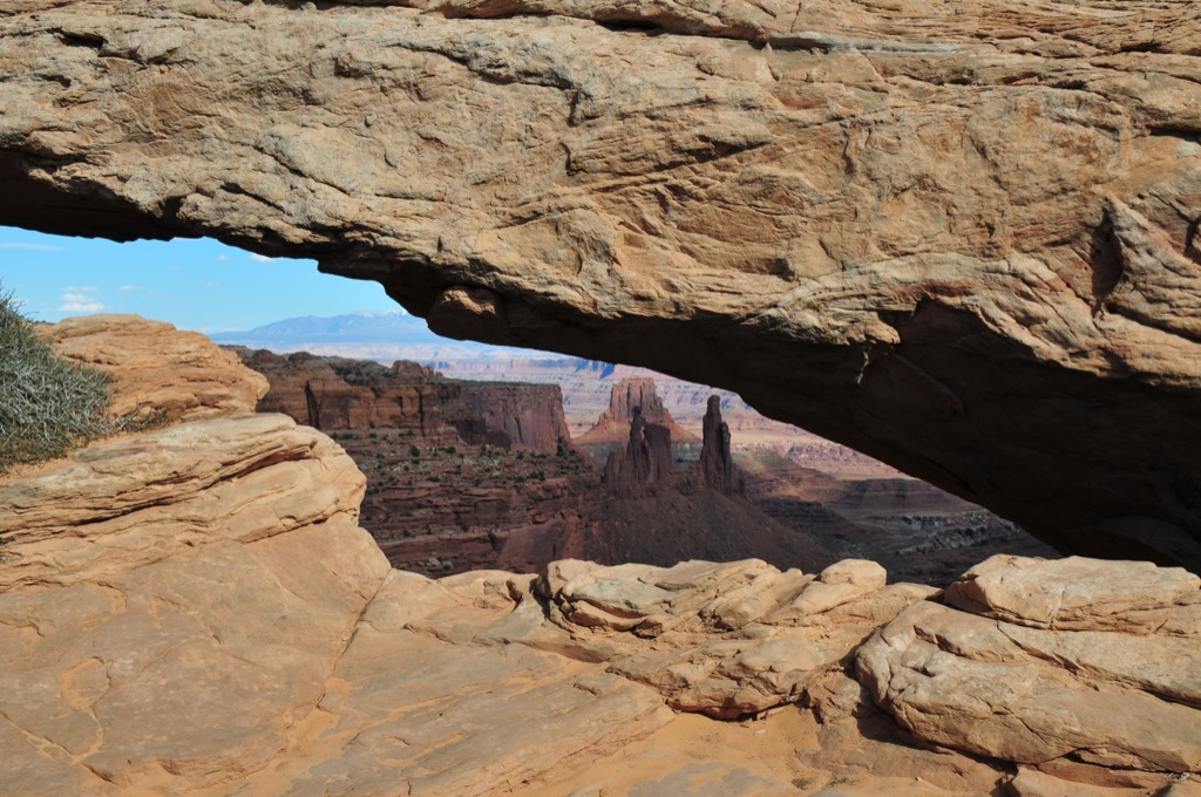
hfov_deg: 49.6
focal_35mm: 39
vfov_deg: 34.1
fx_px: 1299
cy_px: 398
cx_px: 600
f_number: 10
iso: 200
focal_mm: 26
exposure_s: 1/400
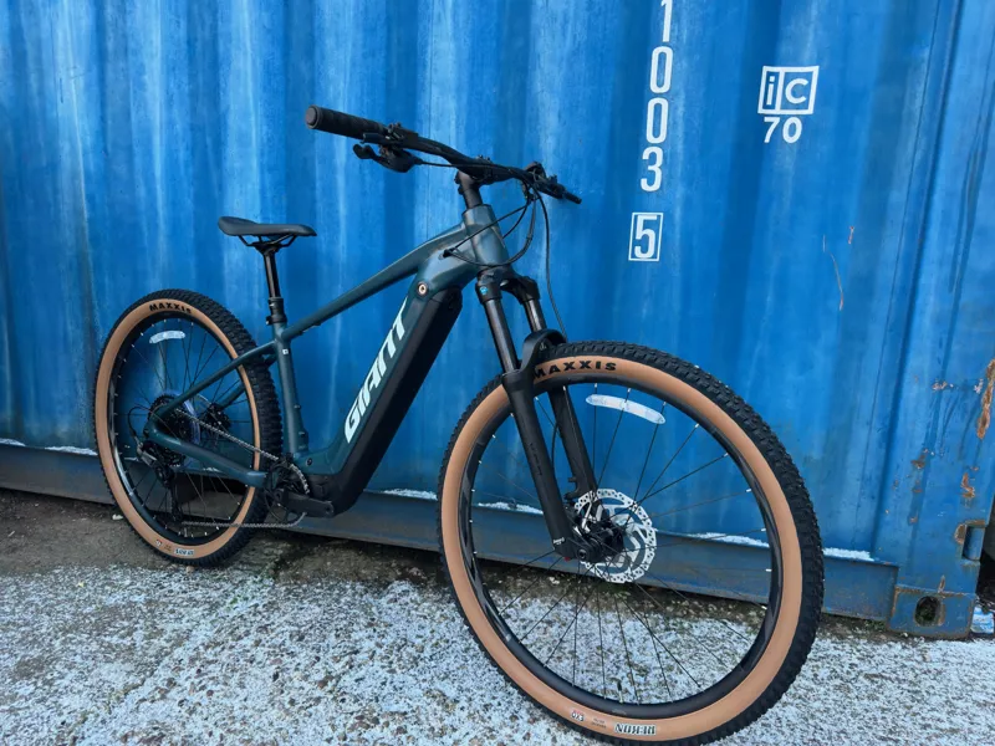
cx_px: 498
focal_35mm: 24
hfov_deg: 71.6
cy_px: 373
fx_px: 690
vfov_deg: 56.8
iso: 100
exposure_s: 1/50
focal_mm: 6.86
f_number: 1.78
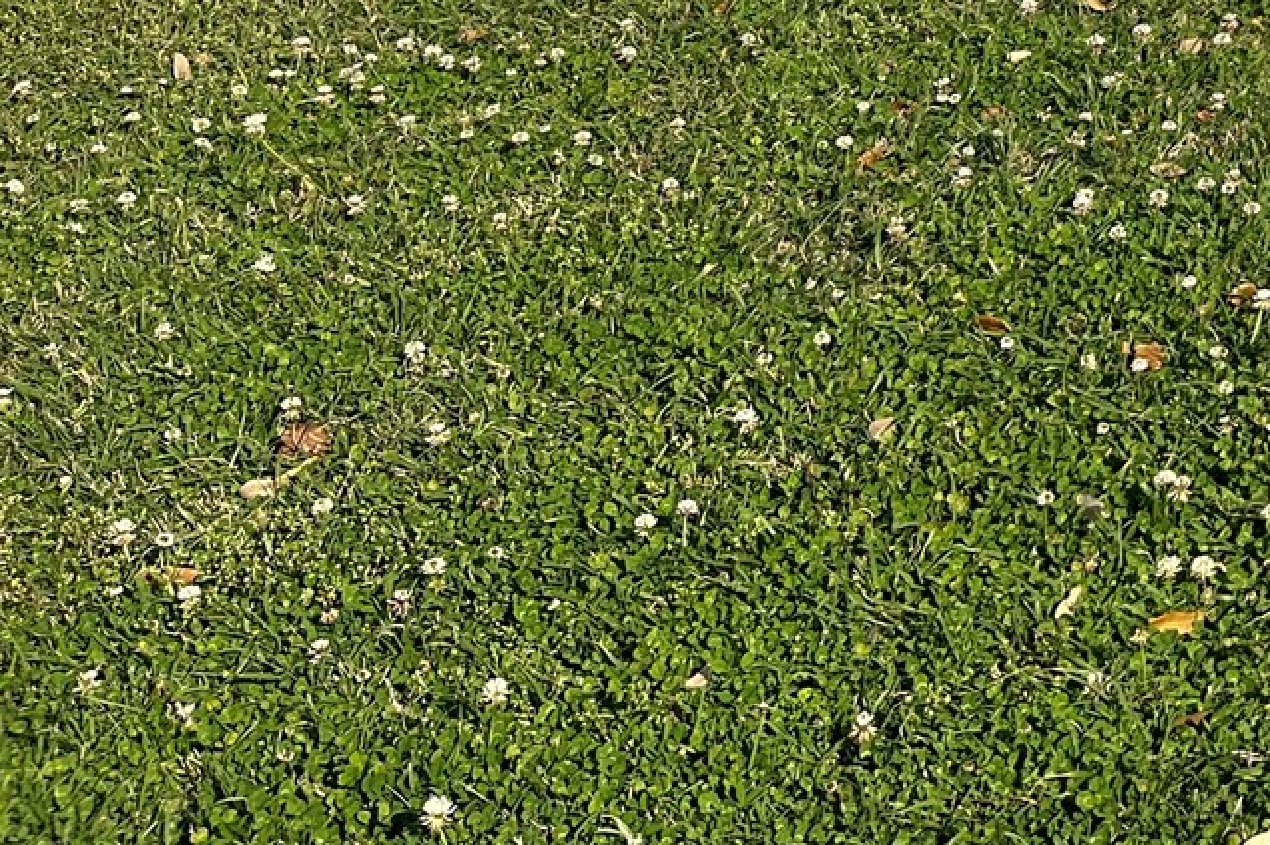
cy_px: -678
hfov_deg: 19.6
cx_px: 2034
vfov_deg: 13.9
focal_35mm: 87
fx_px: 3067
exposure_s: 1/4484
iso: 50
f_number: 1.6
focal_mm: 5.1
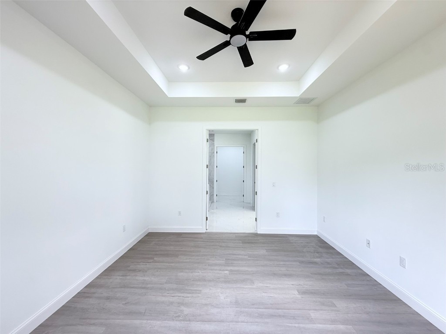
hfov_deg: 102.1
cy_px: 167
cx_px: 223
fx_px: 180
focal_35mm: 14
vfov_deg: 85.7
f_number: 2.2
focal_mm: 2.22
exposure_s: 1/120
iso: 125
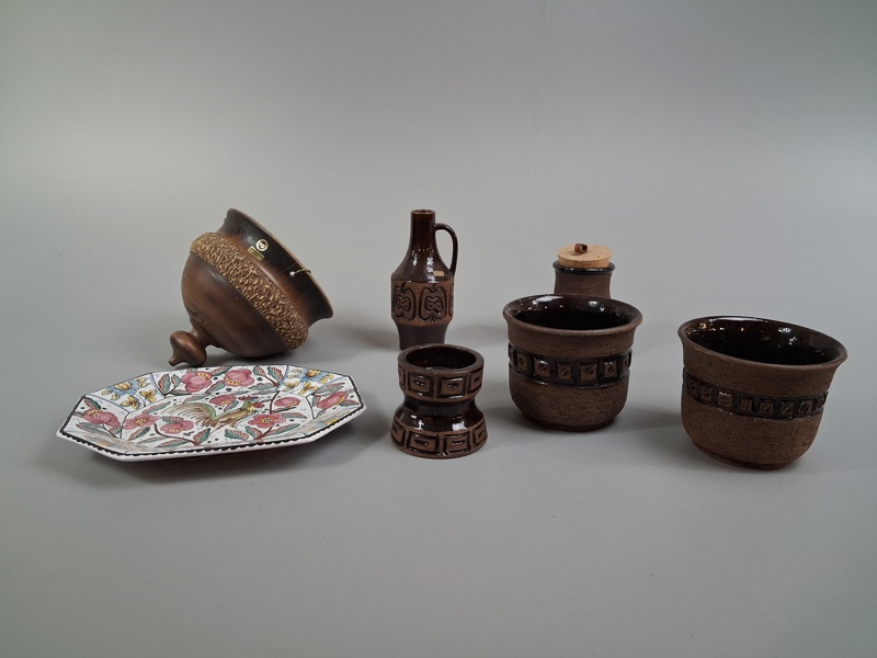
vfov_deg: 51.4
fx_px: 684
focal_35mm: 27
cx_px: 438
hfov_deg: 65.3
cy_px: 329
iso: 250
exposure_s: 1/50
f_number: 1.8
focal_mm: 4
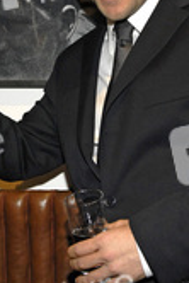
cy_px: 60
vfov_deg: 21.4
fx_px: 739
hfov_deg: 14.6
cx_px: 104
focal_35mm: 94
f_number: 4.5
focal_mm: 26
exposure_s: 1/60
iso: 400
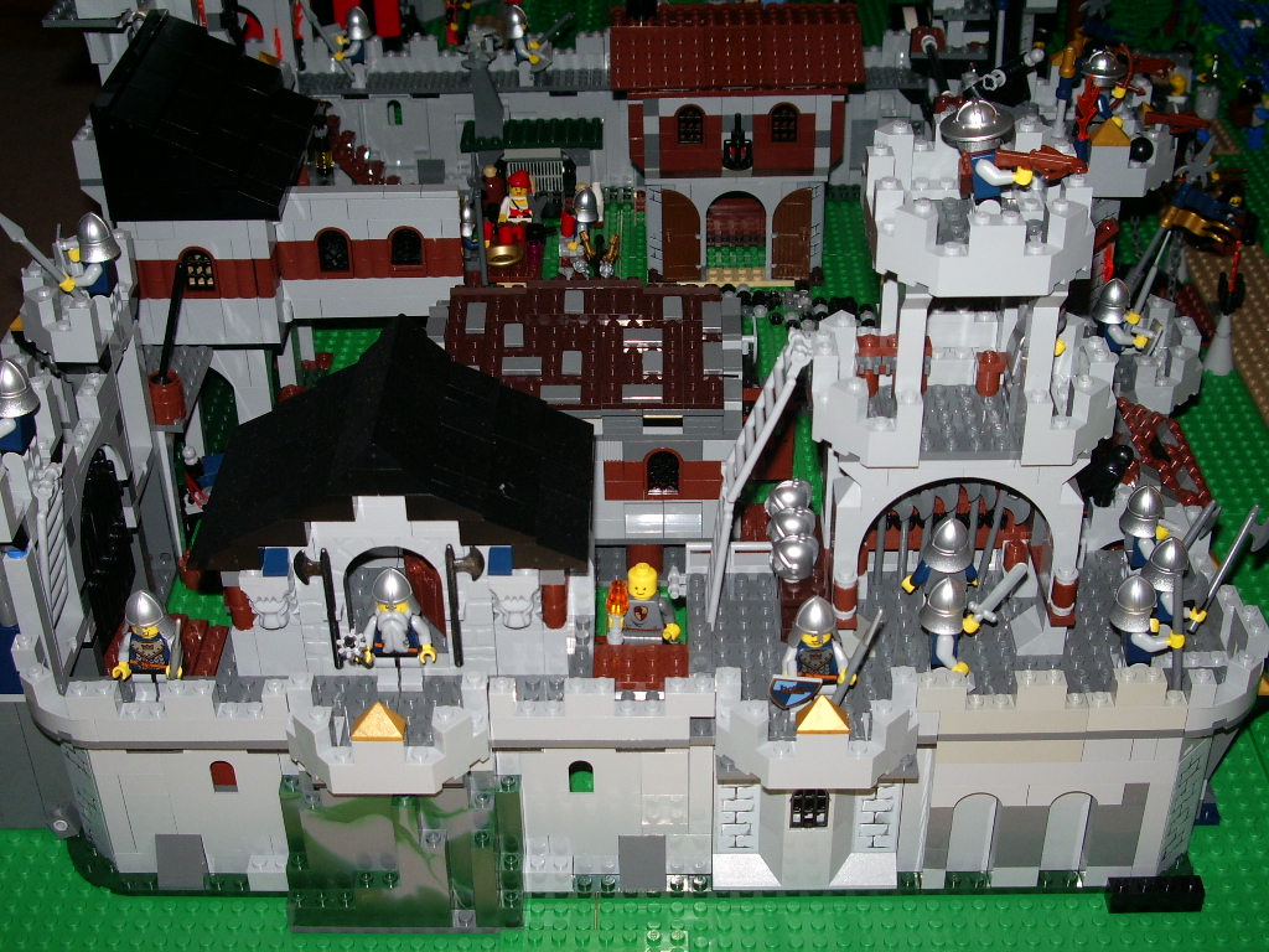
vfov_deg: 29.1
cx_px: 634
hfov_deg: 38.2
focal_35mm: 50
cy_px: 476
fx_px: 1833
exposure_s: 1/50
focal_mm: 8.2
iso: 100
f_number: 3.1
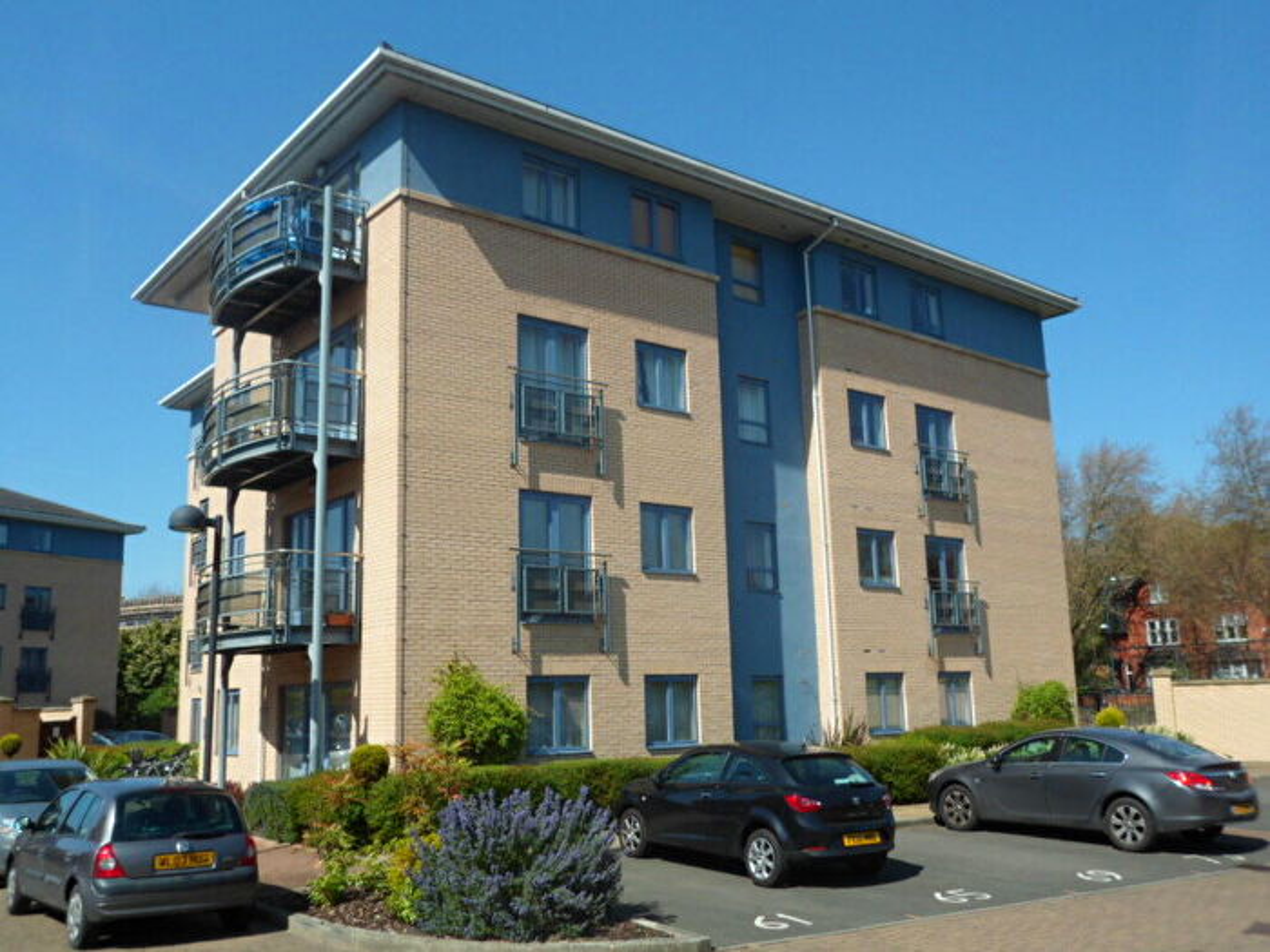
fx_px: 1101
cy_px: 476
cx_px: 635
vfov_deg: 46.8
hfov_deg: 60.0
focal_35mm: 30
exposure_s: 1/750
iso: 80
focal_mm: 5.7
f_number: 3.5
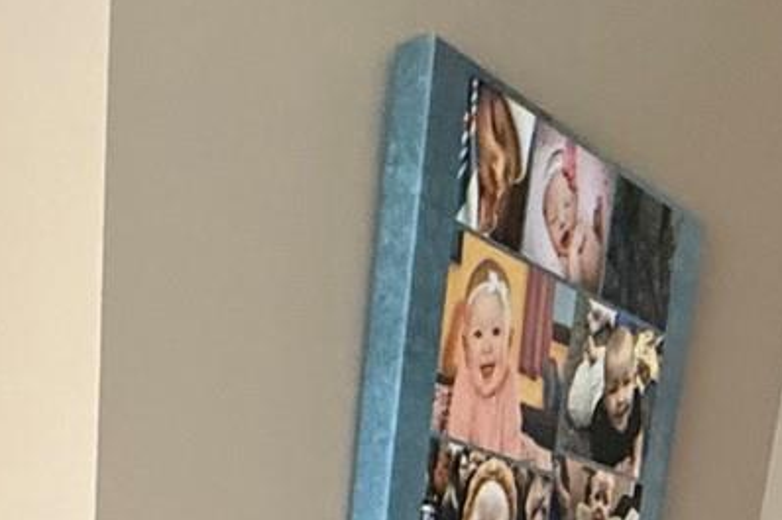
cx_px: 196
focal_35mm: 75
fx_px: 1628
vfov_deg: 12.3
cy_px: 1403
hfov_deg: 26.7
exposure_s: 1/60
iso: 400
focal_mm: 2.22
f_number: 2.2
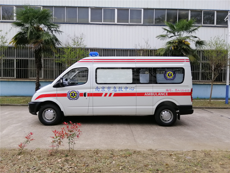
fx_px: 173
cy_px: 86
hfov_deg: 67.3
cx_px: 115
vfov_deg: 53.1
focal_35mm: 26
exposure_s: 1/100
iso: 64
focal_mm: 3.81
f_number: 2.2
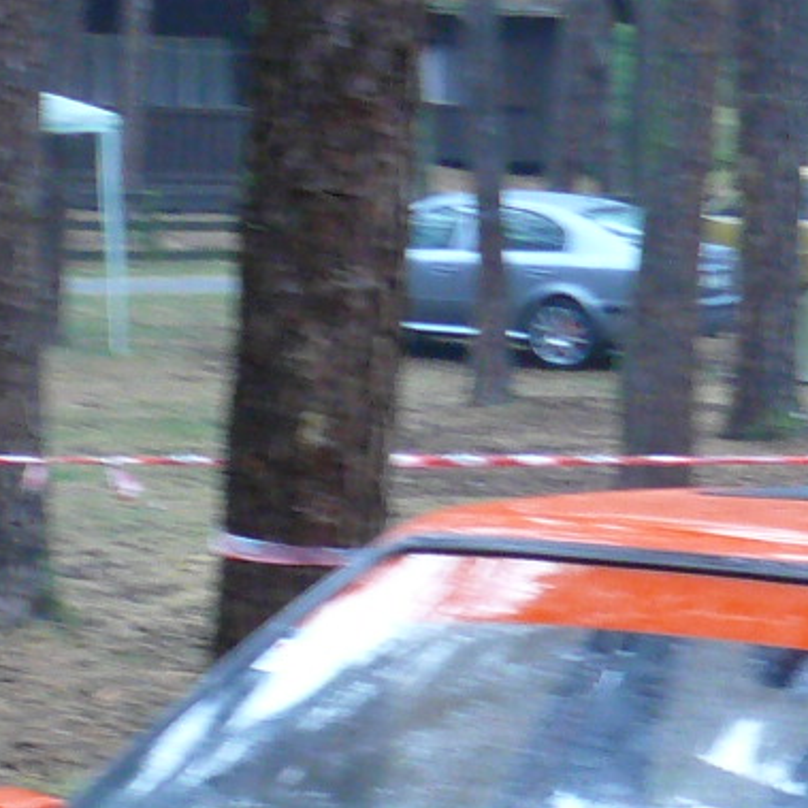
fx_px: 4410
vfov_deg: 9.9
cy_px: 1482
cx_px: 1413
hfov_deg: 10.0
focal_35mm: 167
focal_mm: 7.4
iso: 200
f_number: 4.5
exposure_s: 1/40
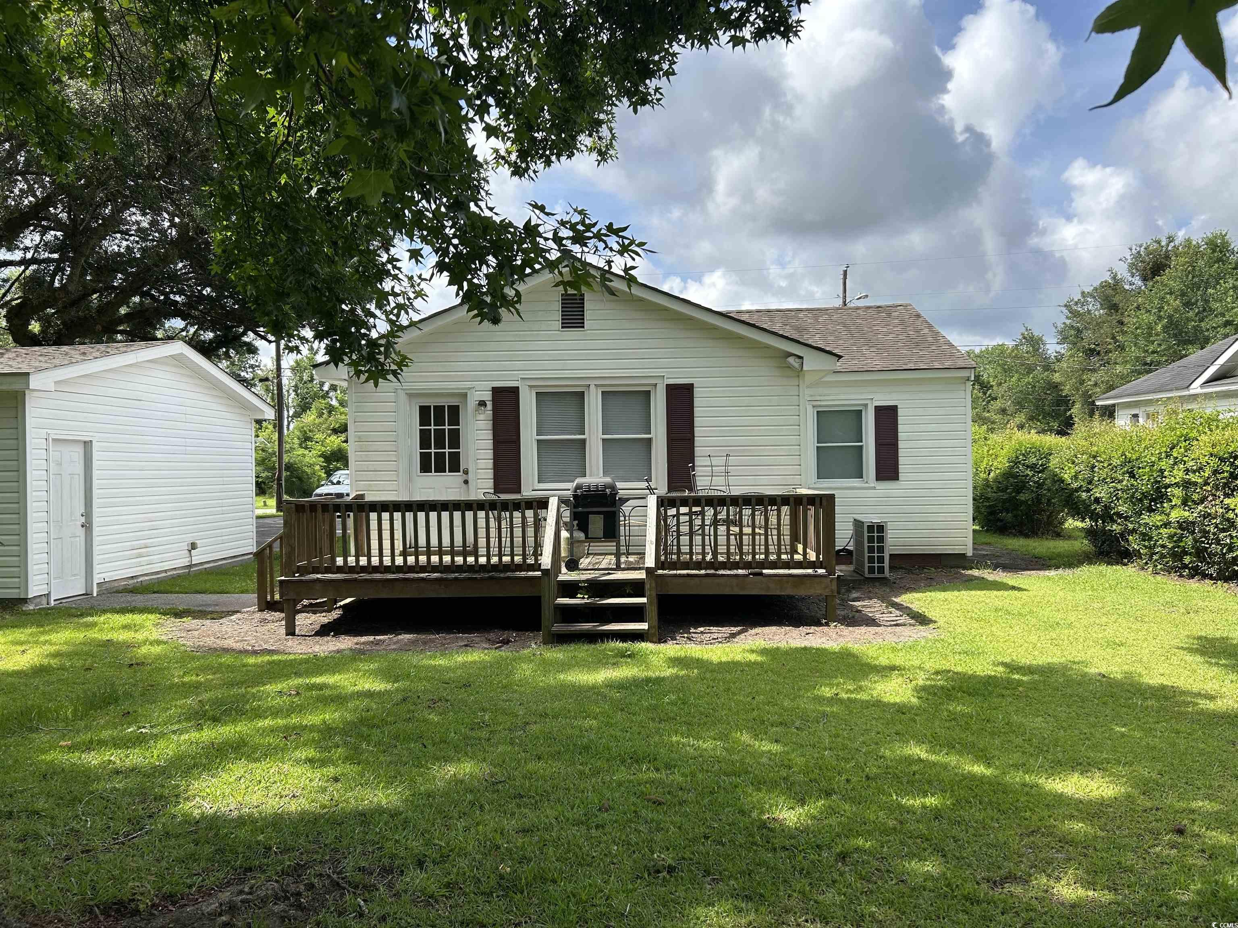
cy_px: 464
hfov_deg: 67.3
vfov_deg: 53.1
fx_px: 930
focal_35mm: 26
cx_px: 619
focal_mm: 5.7
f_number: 1.5
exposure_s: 1/2695
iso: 50
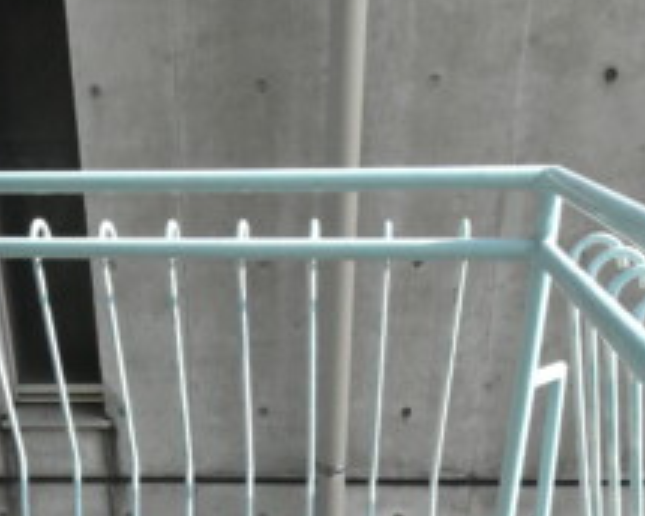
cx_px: 213
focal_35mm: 42
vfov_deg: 31.6
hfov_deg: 43.2
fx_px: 802
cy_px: 568
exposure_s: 1/1250
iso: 6400
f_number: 18
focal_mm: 10
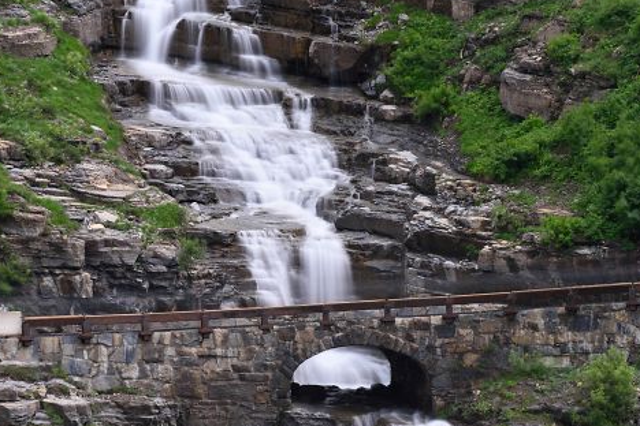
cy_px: 388
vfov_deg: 2.6
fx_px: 9368
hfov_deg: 3.9
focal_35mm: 527
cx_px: 429
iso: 64
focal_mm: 280
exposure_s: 25
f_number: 16
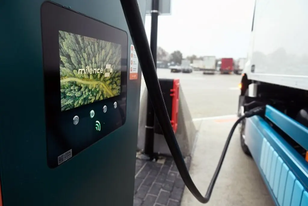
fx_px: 205
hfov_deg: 73.7
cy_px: 103
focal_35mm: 24
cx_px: 154
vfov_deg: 53.2
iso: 1000
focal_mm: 24
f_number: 4
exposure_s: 1/320
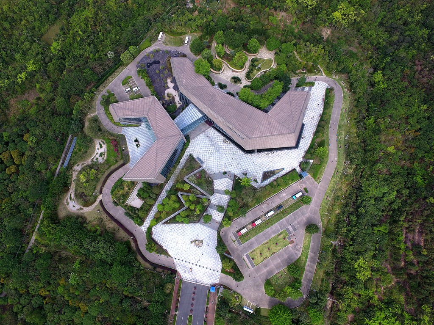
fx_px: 251
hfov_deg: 81.7
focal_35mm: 20
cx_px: 217
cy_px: 162
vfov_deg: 66.0
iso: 100
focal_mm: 3.61
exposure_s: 1/464
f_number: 2.8
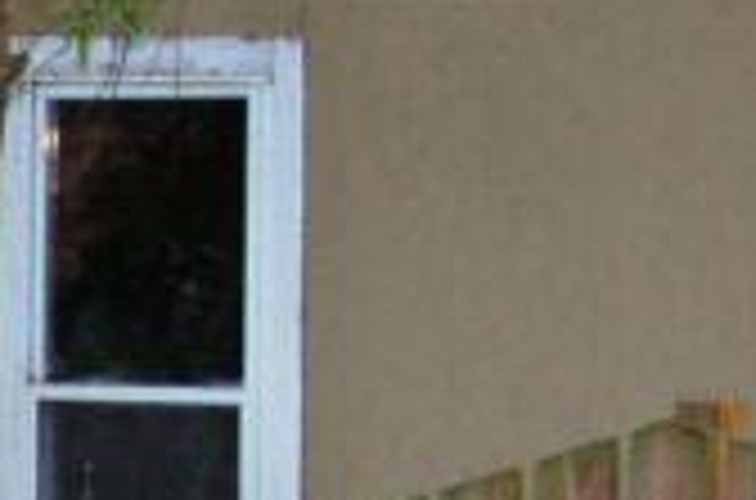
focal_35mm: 384
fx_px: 8041
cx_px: -1094
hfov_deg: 5.2
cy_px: 1412
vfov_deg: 3.5
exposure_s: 1/60
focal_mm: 42
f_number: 5.3
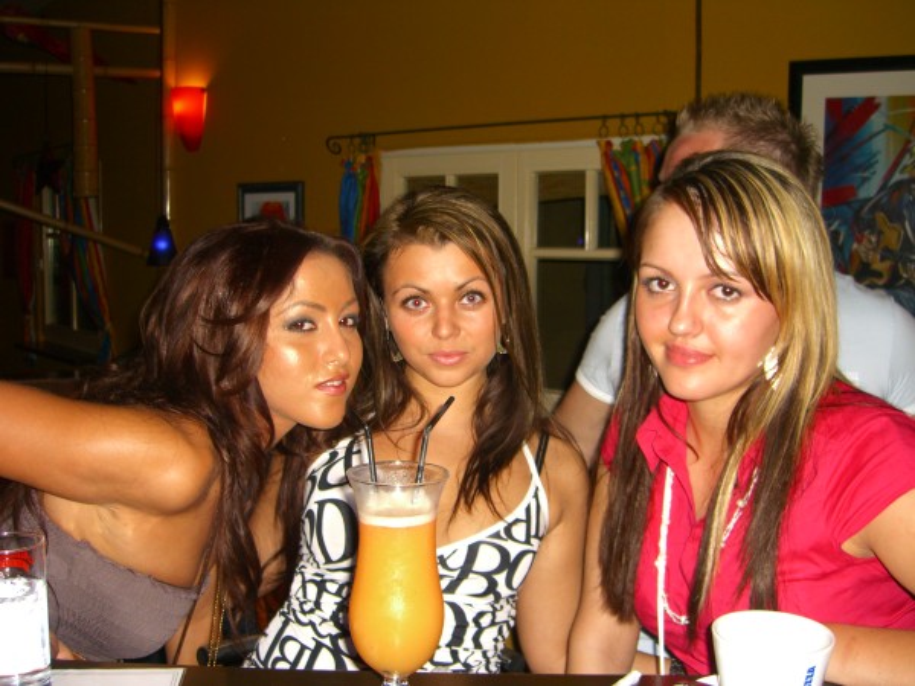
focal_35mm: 38
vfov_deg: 37.7
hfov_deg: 49.0
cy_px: 343
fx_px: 1004
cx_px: 458
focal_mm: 7.9
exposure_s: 1/60
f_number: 2.8
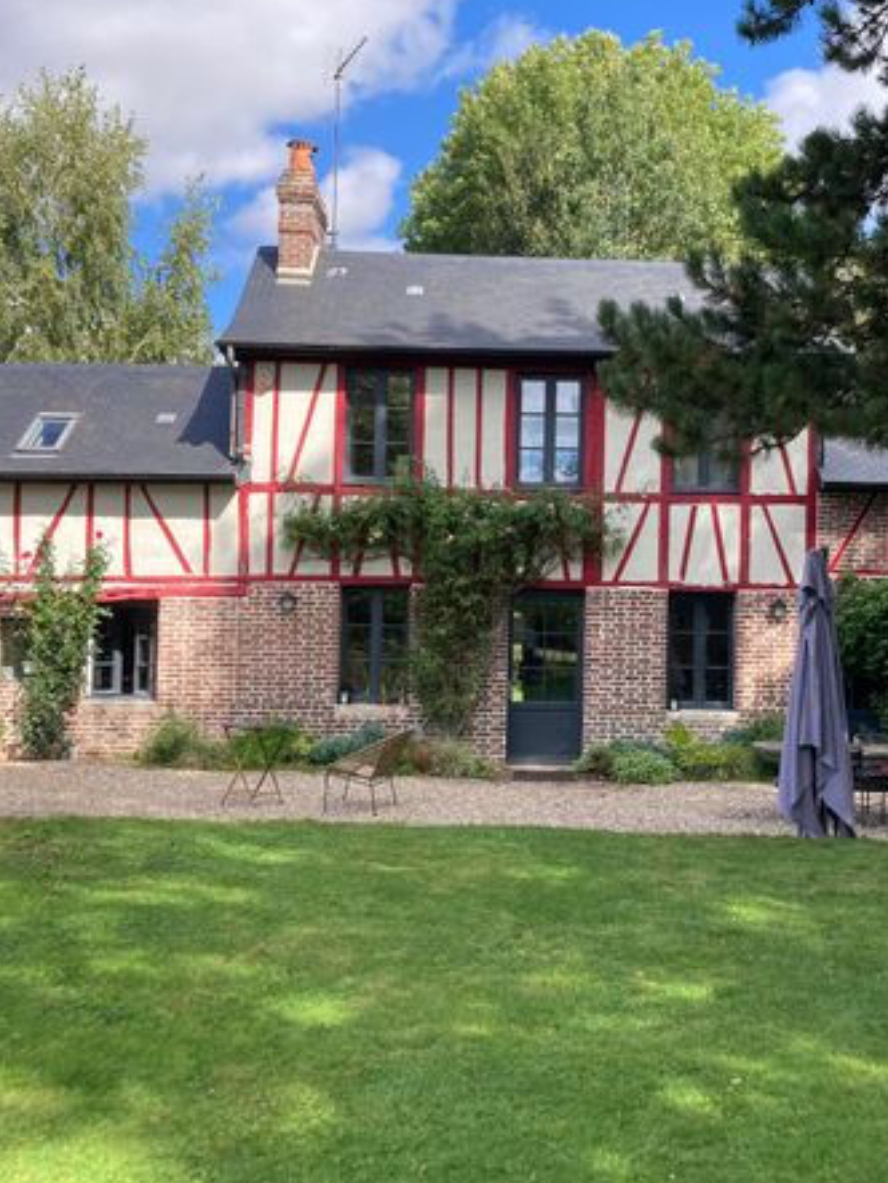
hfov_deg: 37.6
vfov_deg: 49.0
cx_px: 546
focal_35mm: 38
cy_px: 583
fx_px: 1298
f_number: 1.8
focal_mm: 3.99
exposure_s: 1/762
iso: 20
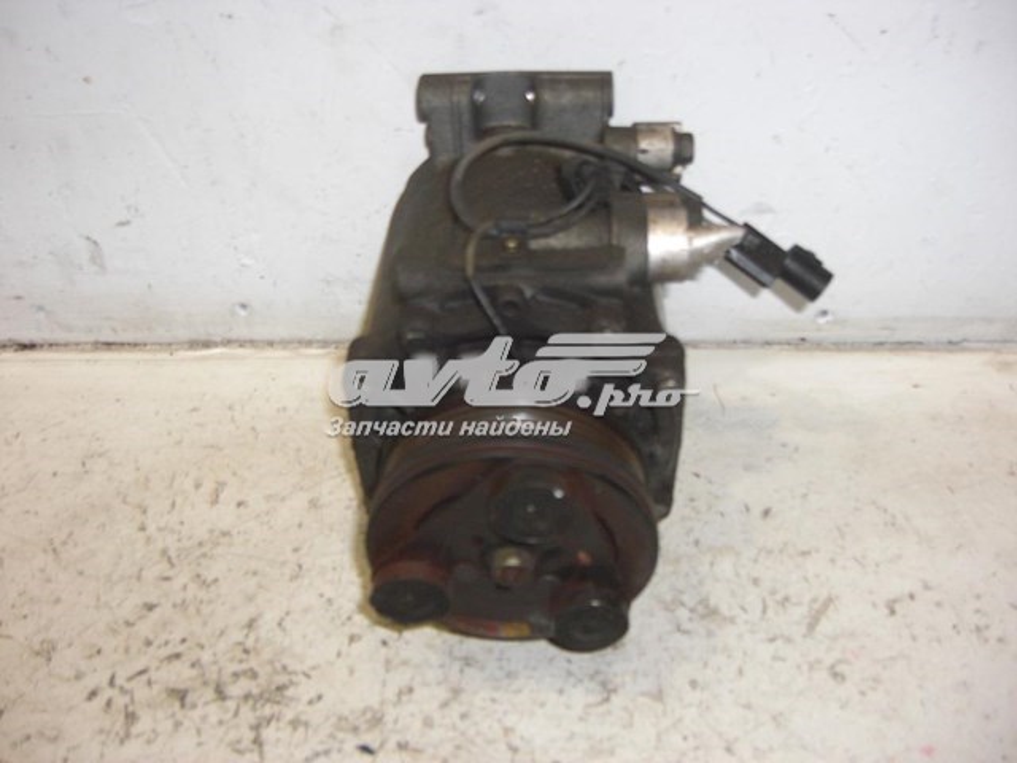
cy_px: 382
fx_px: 1116
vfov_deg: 37.7
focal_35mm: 38
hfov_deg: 49.0
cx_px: 508
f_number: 2.8
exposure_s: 1/60
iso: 200
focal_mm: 7.9
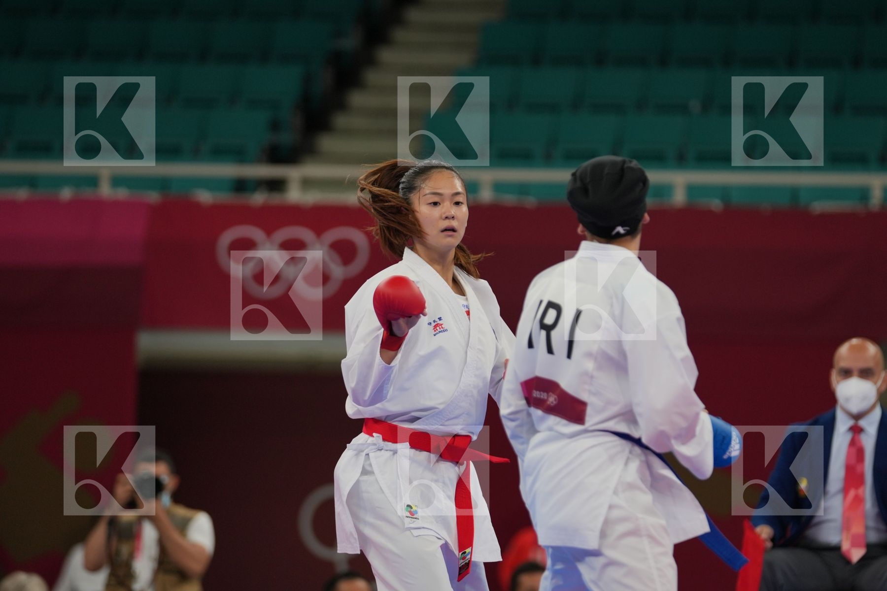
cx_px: 444
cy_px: 296
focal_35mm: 238
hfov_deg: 8.7
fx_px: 5864
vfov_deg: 5.8
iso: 400
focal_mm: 159
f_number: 2.8
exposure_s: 1/1000
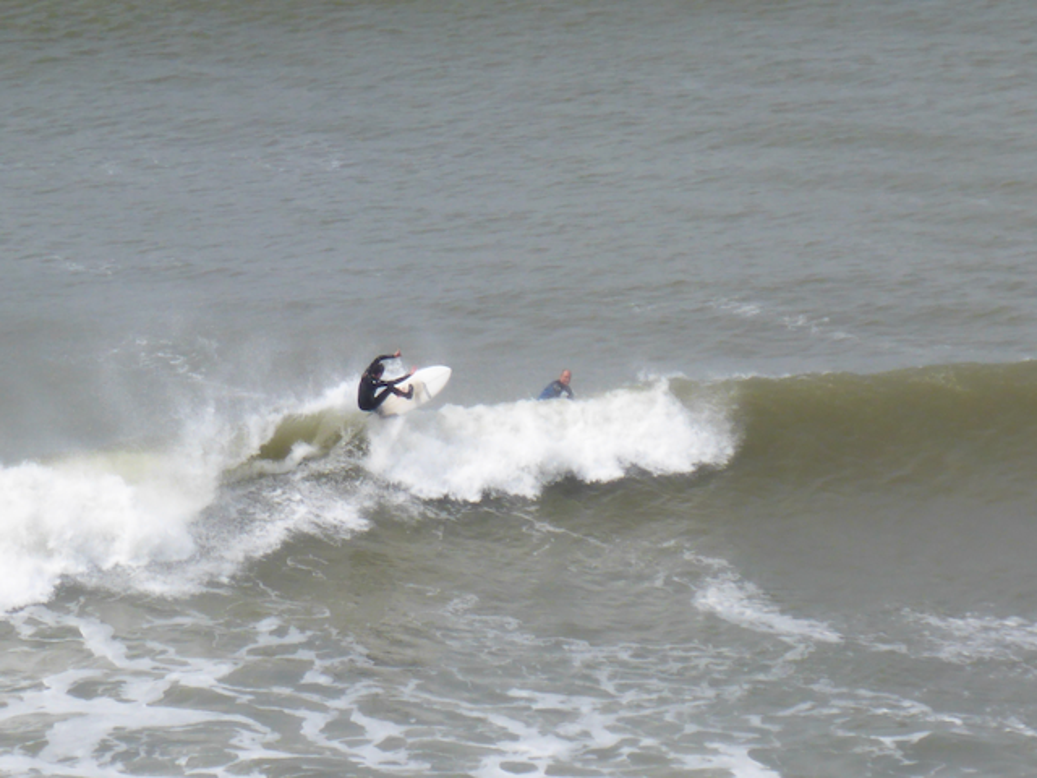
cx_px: 518
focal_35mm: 282
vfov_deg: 5.3
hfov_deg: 7.0
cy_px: 389
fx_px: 8448
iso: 100
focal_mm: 22.8
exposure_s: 1/500
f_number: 5.9
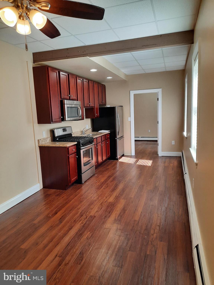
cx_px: 107
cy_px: 142
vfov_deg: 69.4
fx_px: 206
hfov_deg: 54.9
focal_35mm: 25
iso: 125
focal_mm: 4.6
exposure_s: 1/60
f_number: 2
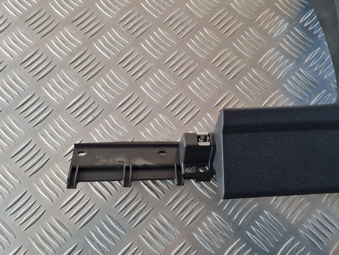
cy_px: 128
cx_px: 170
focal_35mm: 26
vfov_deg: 53.1
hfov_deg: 67.3
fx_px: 255
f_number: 1.8
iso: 250
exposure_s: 1/100
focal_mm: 5.4
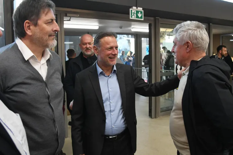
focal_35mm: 36
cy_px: 78
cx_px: 116
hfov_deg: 53.1
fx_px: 233
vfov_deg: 36.9
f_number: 4
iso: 2000
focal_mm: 24
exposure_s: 1/400
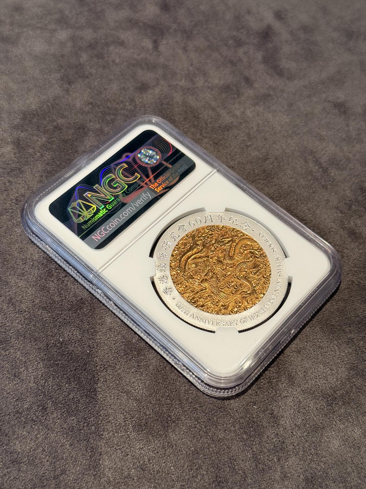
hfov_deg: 30.3
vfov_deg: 39.7
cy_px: 244
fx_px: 677
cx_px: 183
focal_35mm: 48
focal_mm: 6.76
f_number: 1.78
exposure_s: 1/50
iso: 80
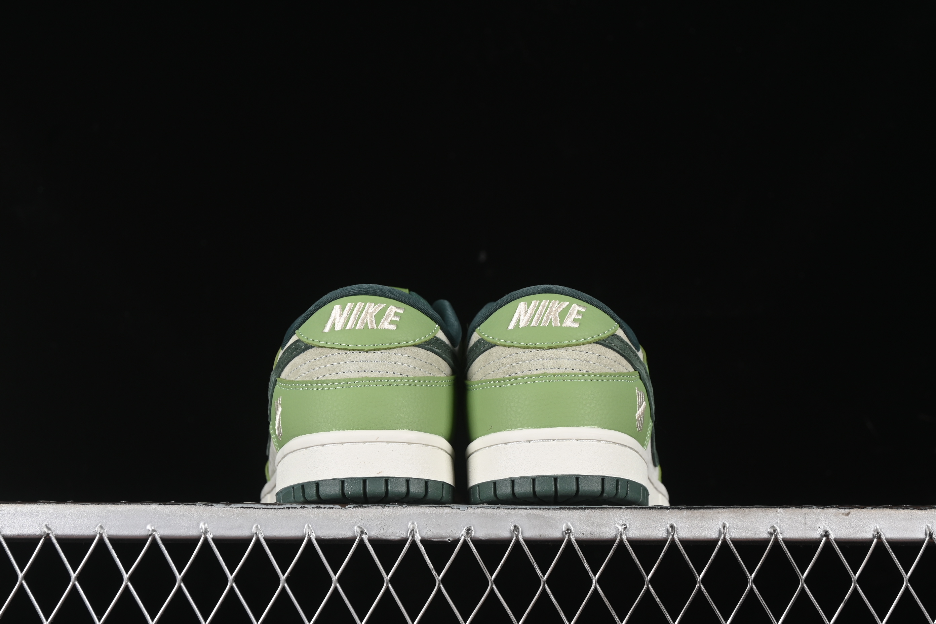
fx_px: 1950
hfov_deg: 27.0
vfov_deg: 18.2
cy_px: 312
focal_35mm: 75
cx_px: 468
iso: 160
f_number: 7.1
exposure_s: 1/60
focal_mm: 50
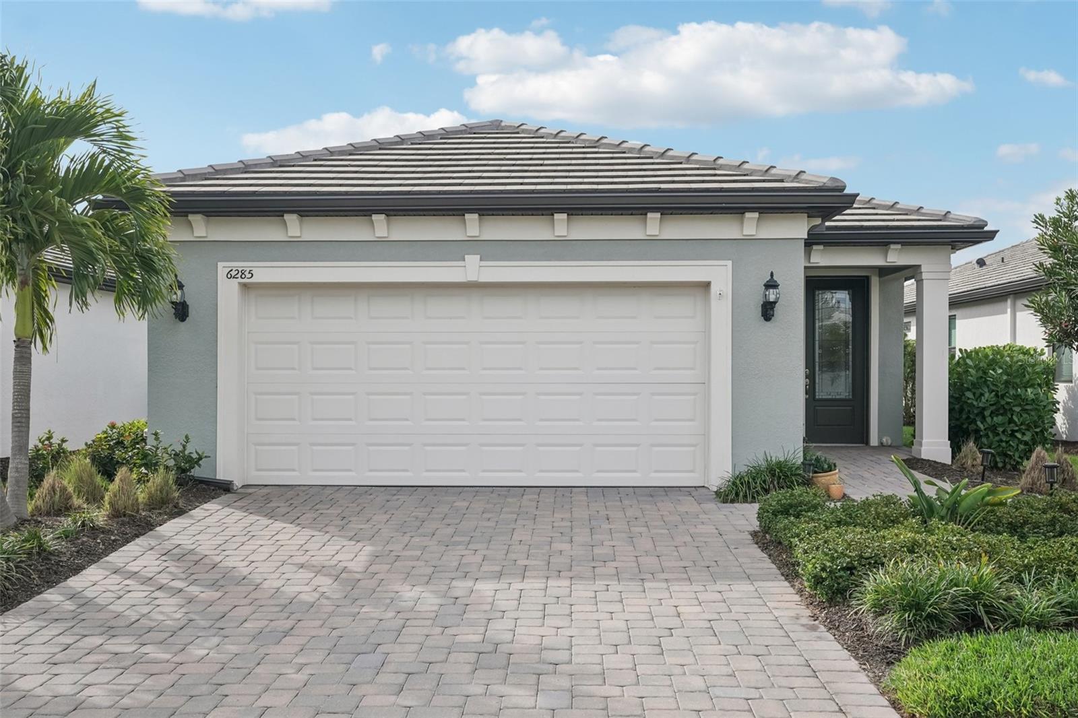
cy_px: 359
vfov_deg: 40.0
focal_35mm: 33
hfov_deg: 57.2
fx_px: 988
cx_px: 539
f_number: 8
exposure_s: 1/640
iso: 400
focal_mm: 33
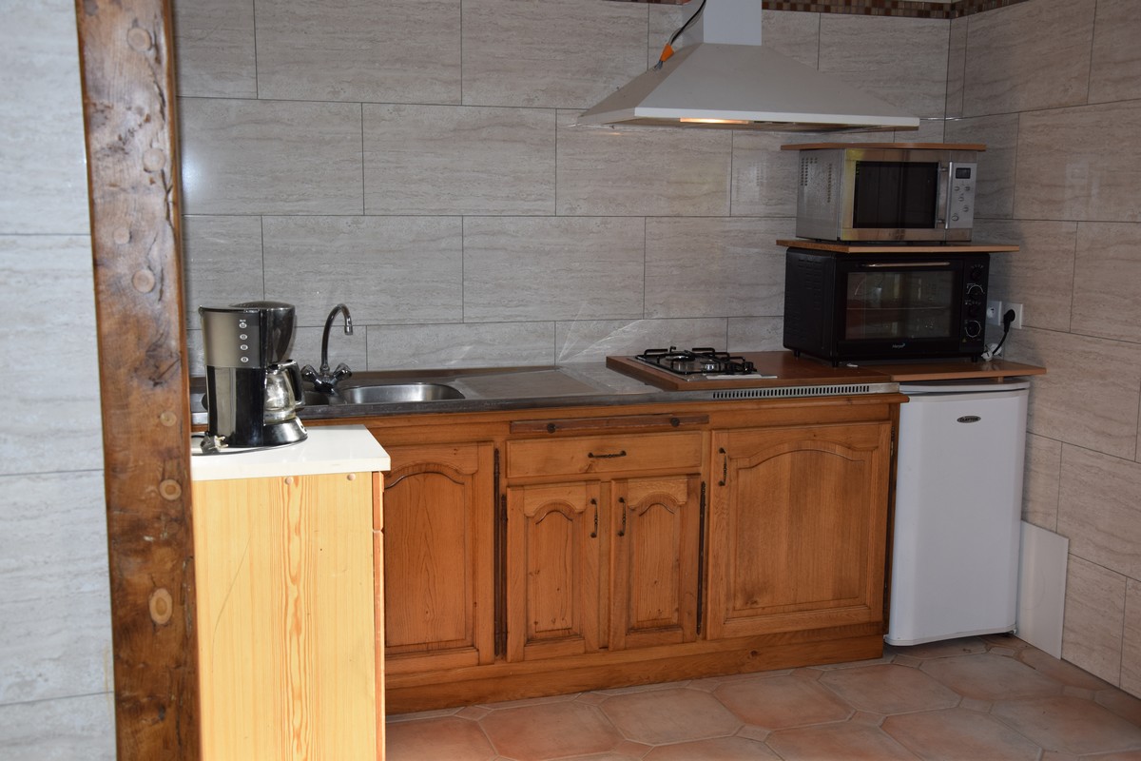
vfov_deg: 34.2
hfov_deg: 49.6
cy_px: 380
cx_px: 570
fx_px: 1236
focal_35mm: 39
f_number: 5.6
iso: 400
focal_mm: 26
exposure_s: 1/125
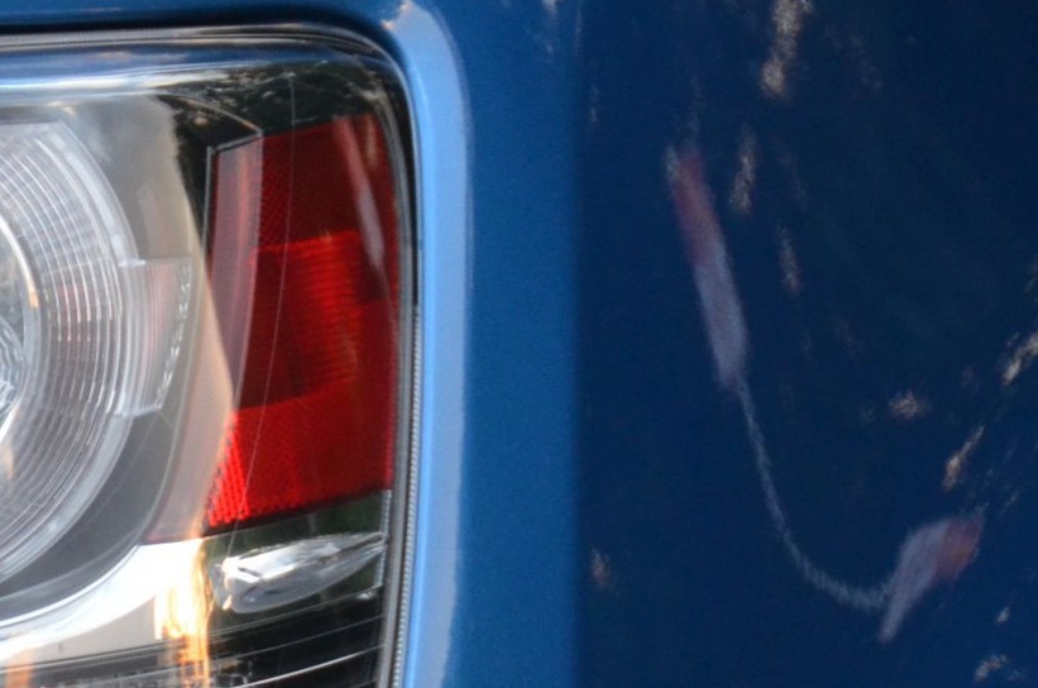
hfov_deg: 2.3
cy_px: 540
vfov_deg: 1.5
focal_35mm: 914
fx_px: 26302
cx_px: -429
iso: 1600
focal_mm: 200
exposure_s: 1/125
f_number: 5.6
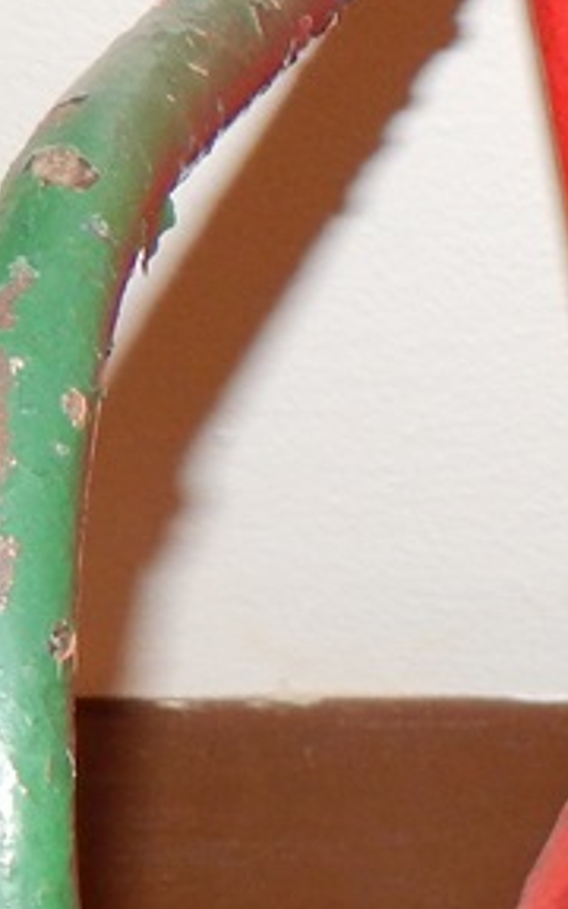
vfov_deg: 11.6
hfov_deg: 7.0
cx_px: 1513
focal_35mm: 172
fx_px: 4260
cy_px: 1436
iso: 200
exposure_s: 1/30
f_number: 3.3
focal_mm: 6.1
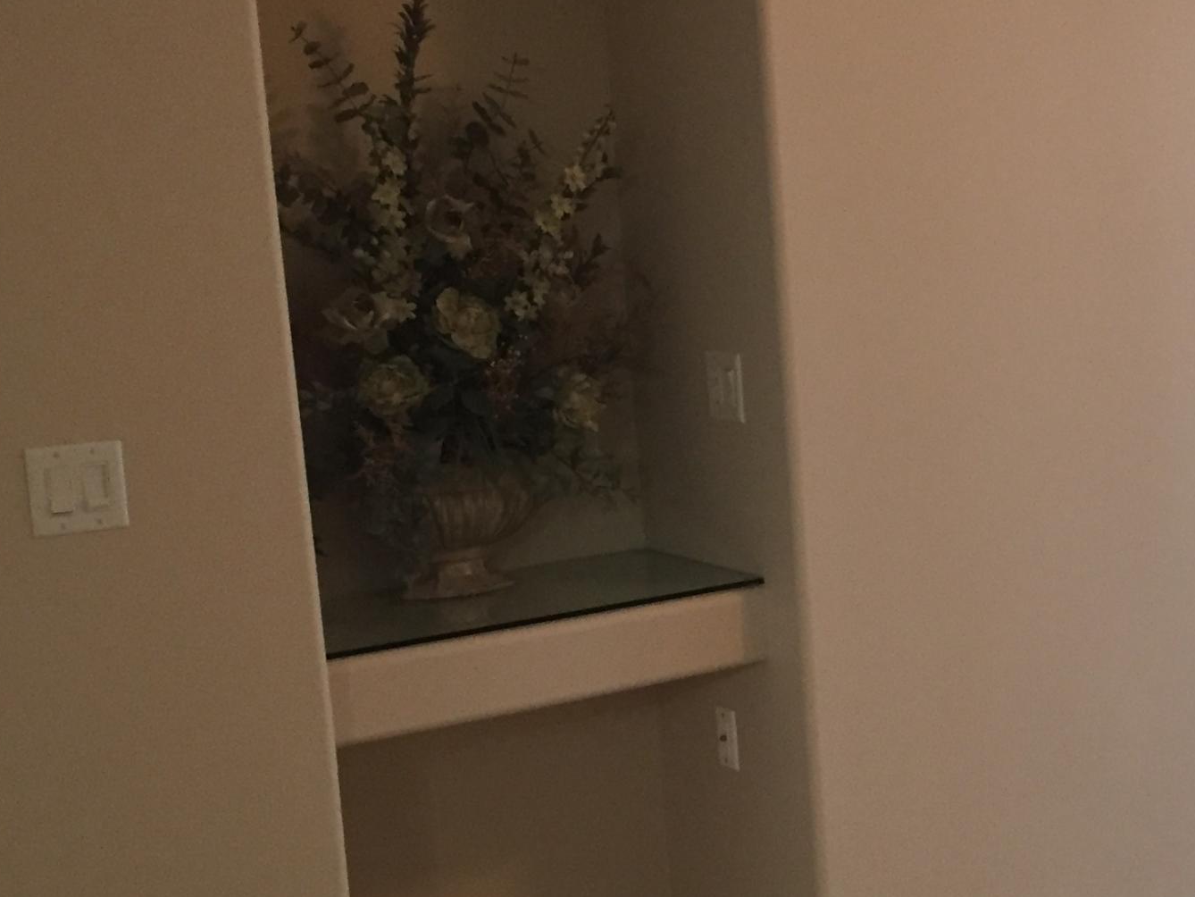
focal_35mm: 65
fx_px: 2244
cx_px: 1040
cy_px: 512
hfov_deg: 28.8
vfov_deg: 22.6
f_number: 2.2
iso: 160
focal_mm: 4.15
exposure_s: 1/30
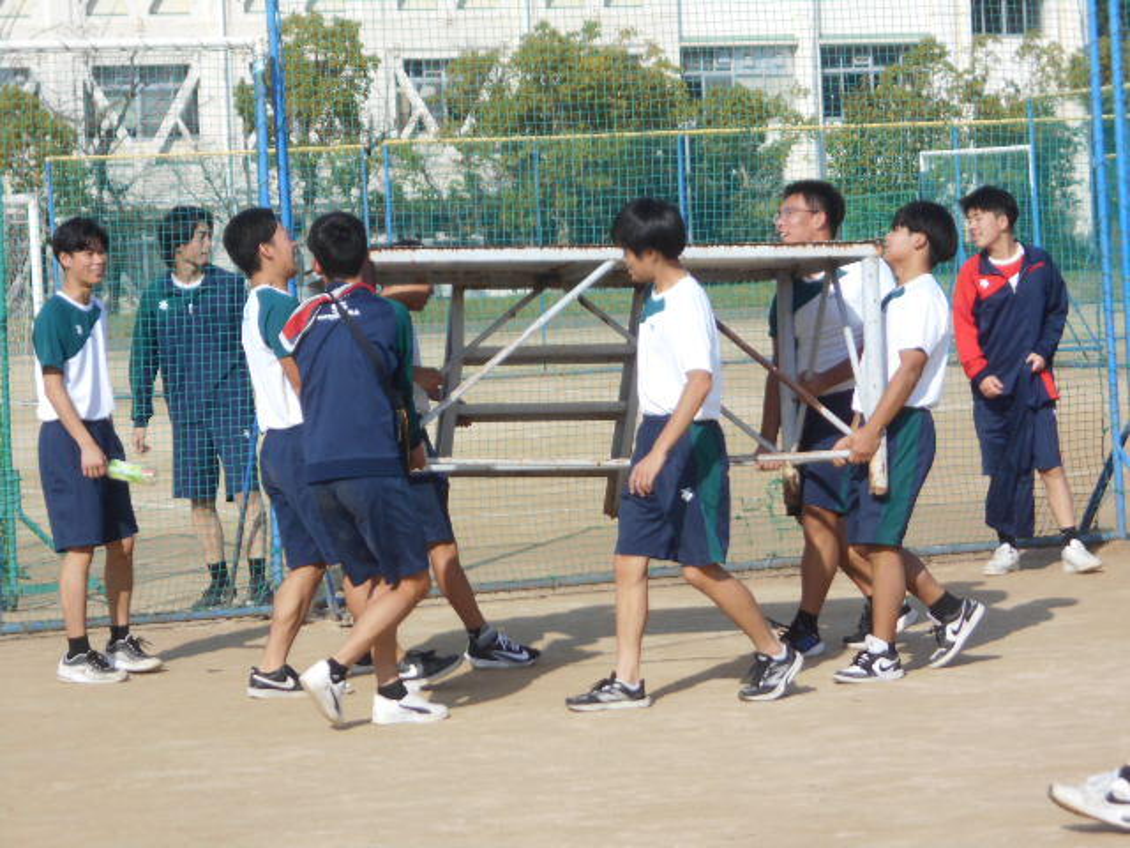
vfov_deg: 11.4
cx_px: 565
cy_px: 424
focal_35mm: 130
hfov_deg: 15.2
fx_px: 4244
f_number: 6.5
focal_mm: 23
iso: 80
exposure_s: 1/250
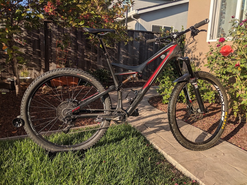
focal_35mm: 27
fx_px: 193
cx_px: 124
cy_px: 92
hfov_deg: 65.3
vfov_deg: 51.4
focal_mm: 4.44
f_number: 1.8
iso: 49
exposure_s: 1/2924
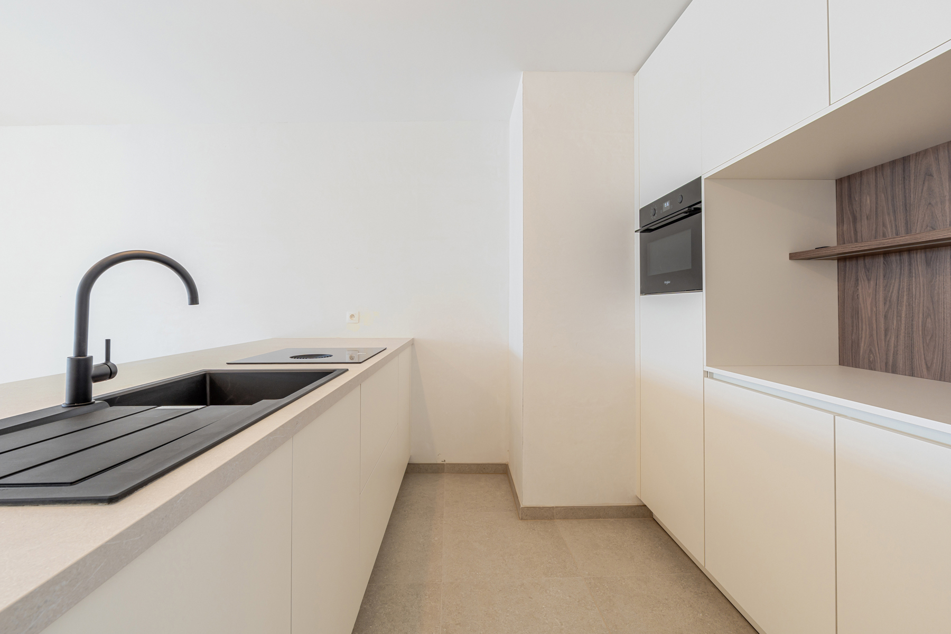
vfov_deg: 73.7
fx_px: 423
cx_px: 476
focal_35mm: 16
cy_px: 317
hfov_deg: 96.7
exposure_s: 1/50
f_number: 11
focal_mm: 16
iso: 250
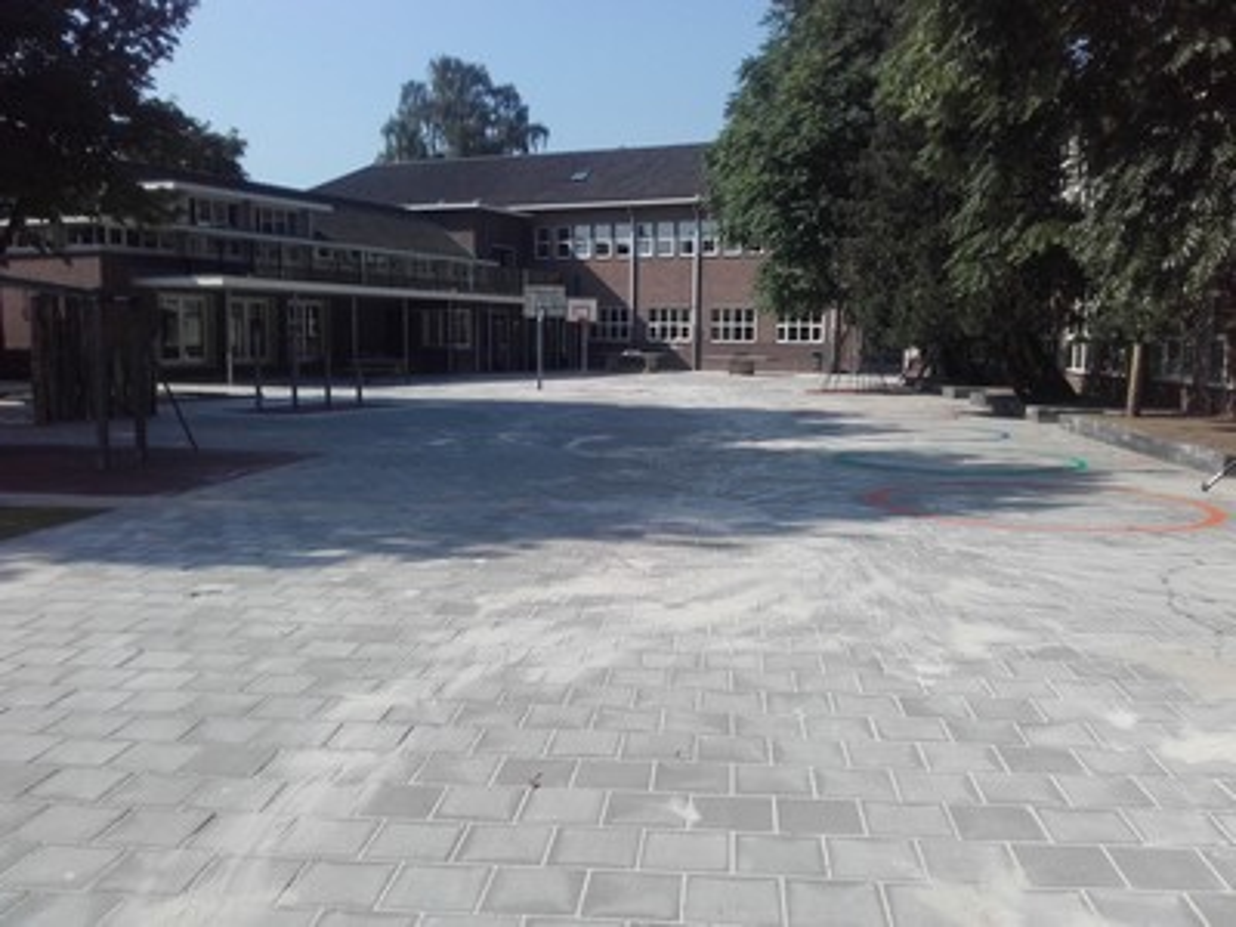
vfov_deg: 45.4
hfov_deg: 58.4
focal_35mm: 31
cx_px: 618
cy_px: 464
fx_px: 1107
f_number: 2.2
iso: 50
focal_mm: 3.31
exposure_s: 1/1394
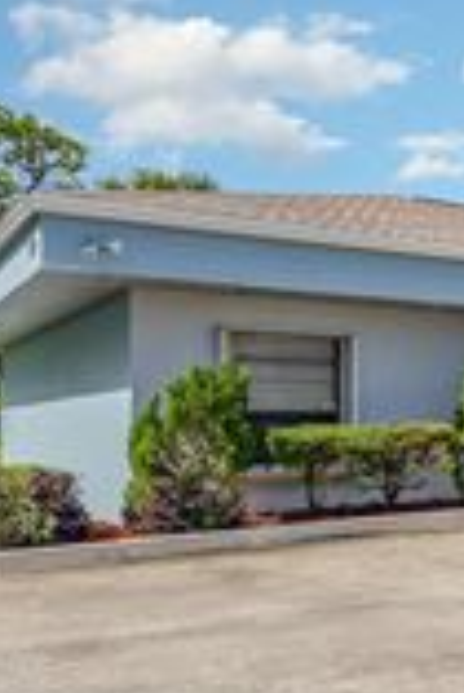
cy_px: 430
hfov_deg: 21.1
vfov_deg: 37.5
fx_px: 1014
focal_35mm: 53
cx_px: 725
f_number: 8
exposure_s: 1/800
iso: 400
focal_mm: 16.5
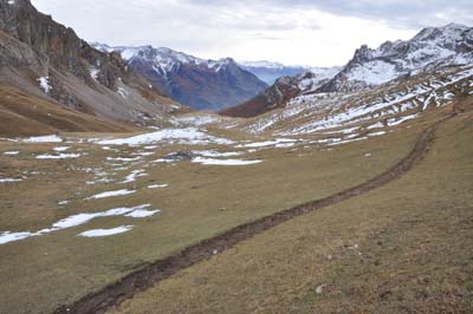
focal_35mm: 24
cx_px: 236
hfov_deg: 73.8
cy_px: 157
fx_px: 315
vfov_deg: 53.1
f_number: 18
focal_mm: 16
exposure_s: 1/160
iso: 640
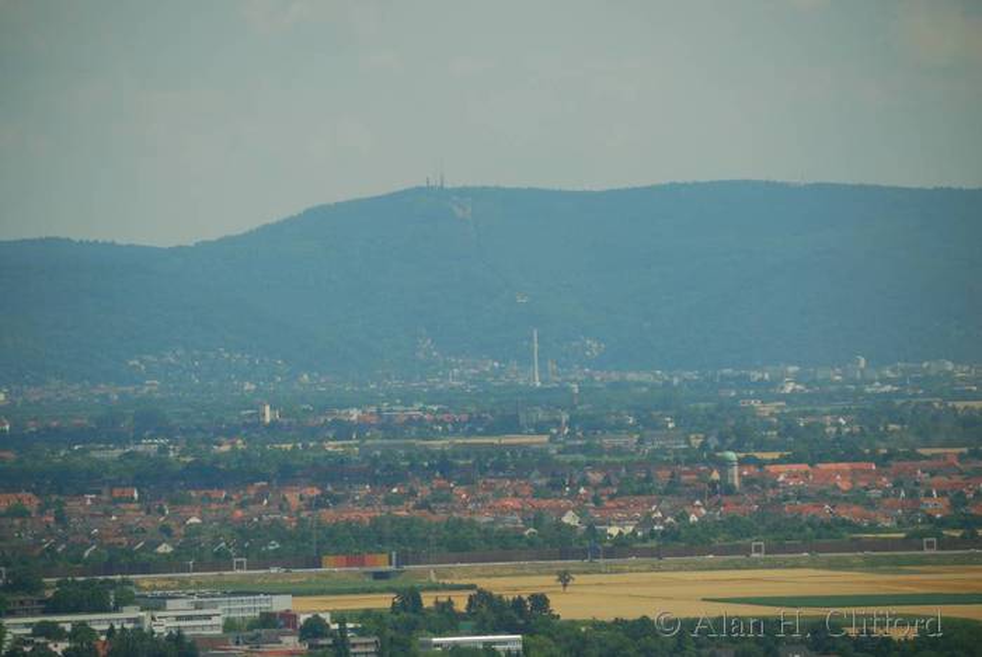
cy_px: 328
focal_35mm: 300
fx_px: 8190
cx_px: 491
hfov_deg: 6.9
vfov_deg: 4.6
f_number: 5.6
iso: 100
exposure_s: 1/320
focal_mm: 200
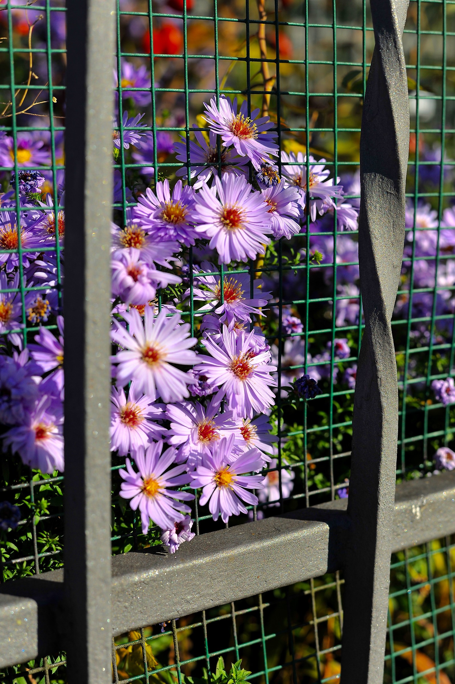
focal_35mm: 50
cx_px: 228
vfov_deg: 39.6
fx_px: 949
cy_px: 342
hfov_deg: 27.0
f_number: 5.6
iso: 200
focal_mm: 50
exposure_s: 1/1000
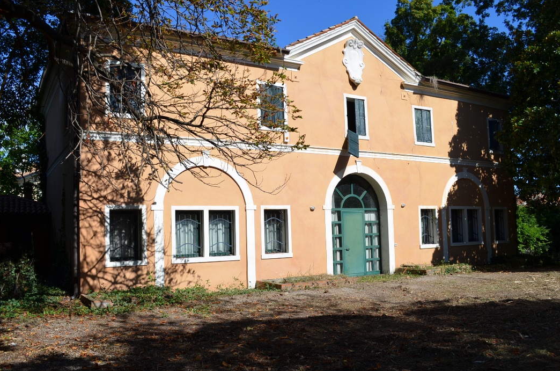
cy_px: 198
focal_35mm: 30
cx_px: 265
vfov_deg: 43.4
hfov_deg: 62.0
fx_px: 466
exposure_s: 1/320
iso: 100
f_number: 9
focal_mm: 18
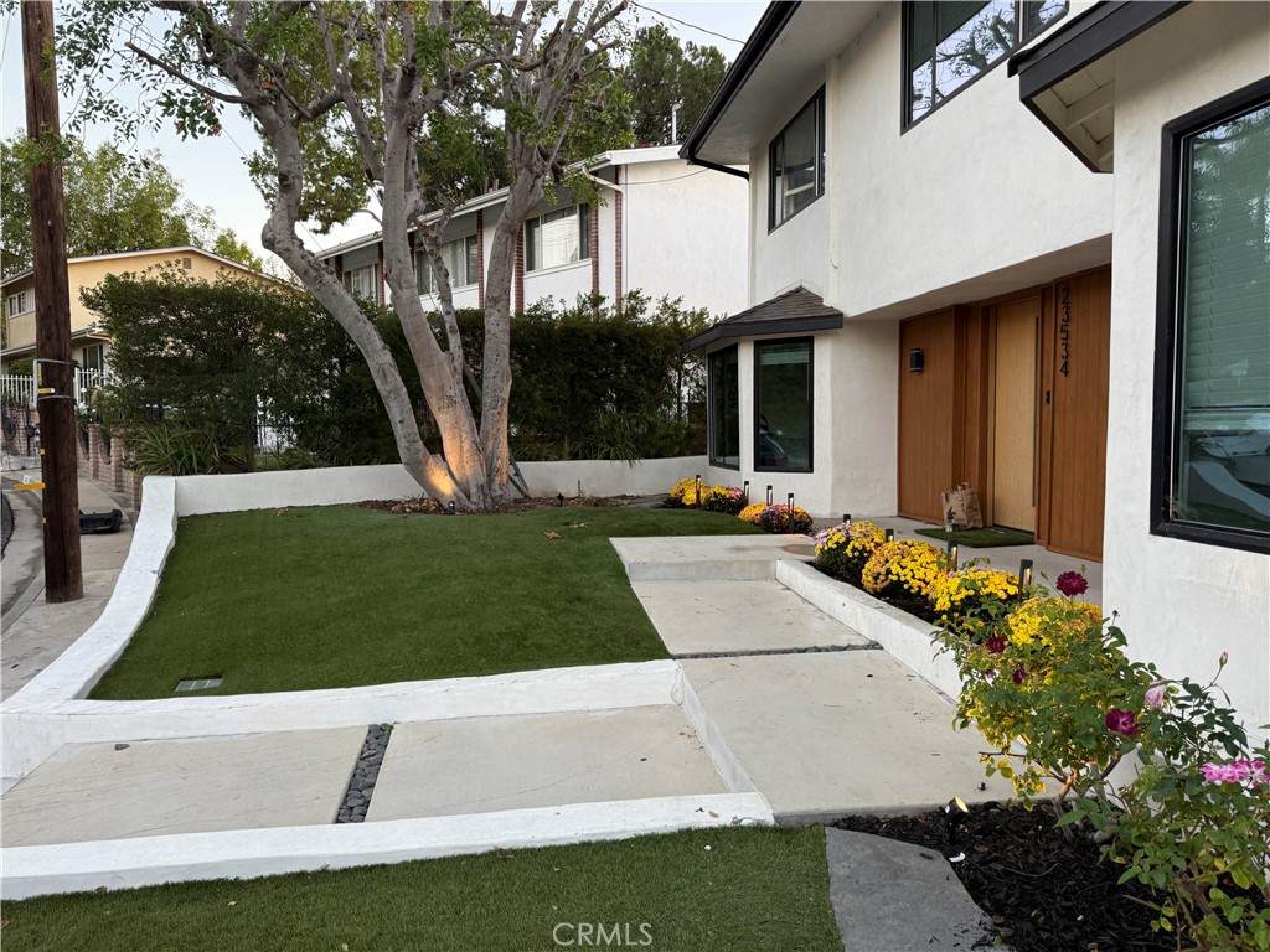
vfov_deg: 56.8
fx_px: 881
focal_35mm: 24
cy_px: 476
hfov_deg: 71.6
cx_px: 635
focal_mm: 6.76
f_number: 1.78
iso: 100
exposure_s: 1/120
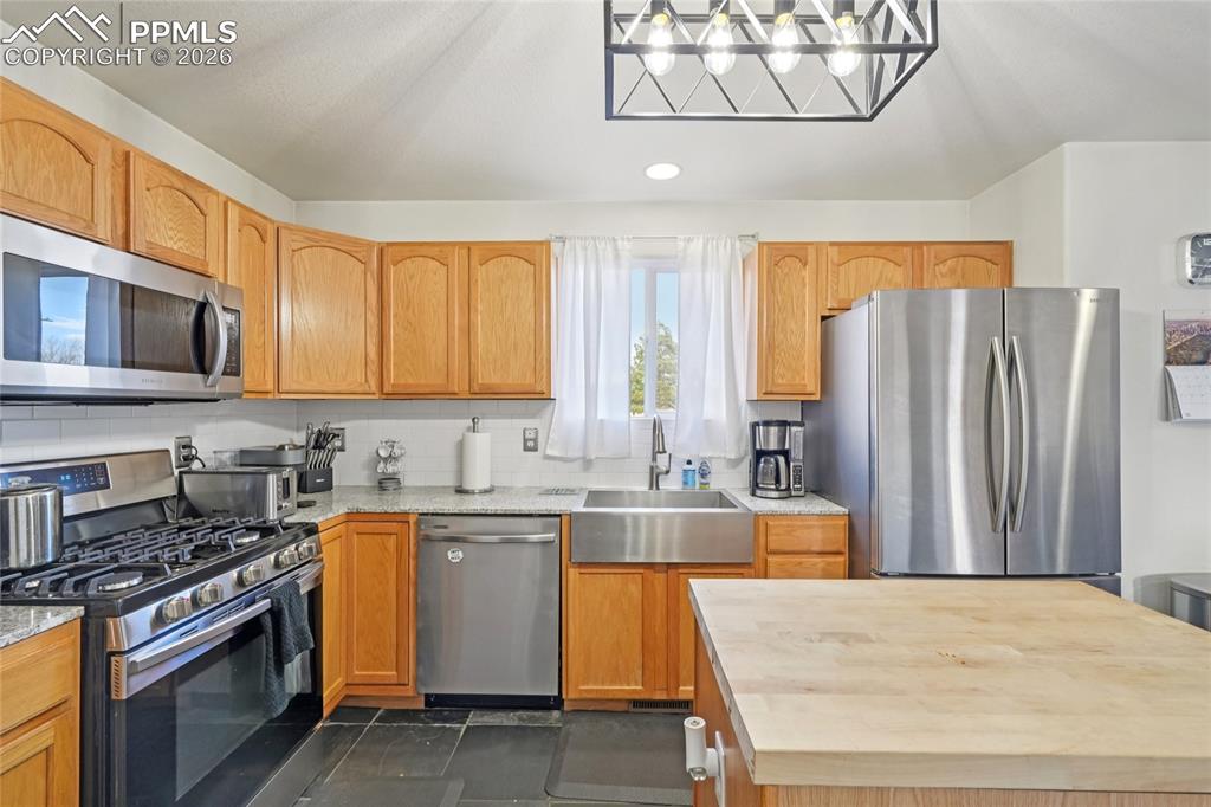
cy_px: 404
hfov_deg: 100.4
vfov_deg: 77.3
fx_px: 504
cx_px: 606
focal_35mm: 15
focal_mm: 10
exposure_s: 1/13
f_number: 8
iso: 800
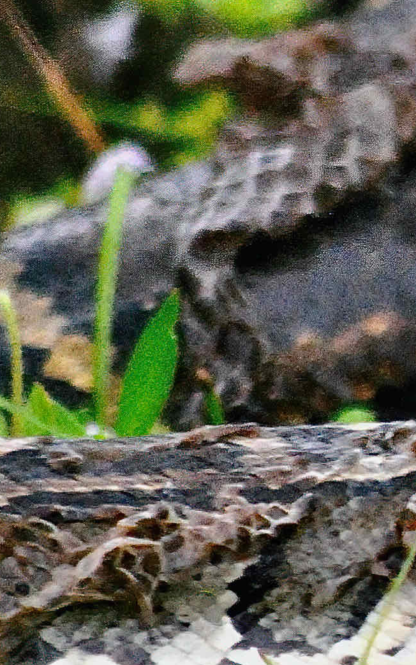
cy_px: 412
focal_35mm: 1705
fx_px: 30924
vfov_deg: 1.2
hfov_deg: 0.8
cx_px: 757
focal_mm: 300
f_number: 6.3
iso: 1600
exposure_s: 1/125
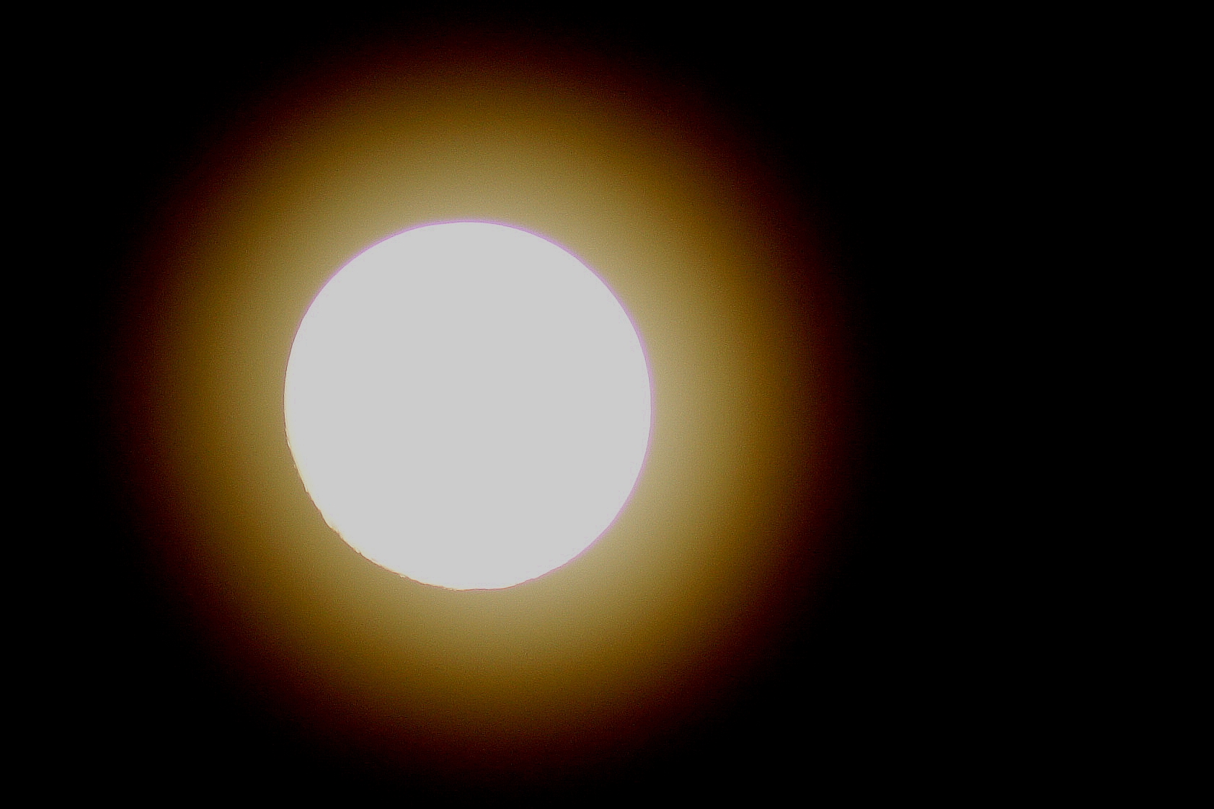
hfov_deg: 2.3
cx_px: 607
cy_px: 404
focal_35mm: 900
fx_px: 30350
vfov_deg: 1.5
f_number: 5.6
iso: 200
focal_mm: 300
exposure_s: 1/13
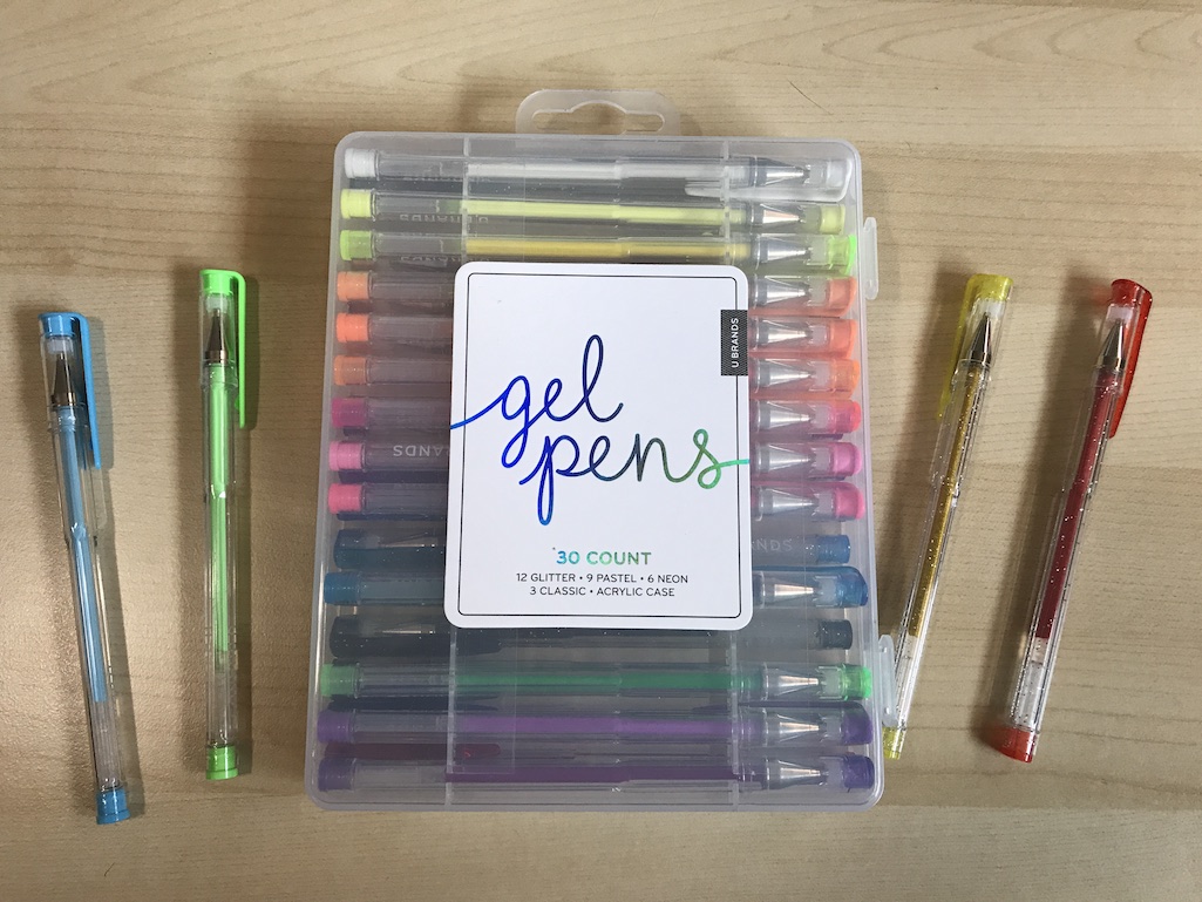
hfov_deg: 63.4
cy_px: 451
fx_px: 972
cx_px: 601
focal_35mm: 28
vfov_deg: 49.8
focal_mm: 3.99
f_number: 1.8
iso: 25
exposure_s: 1/30
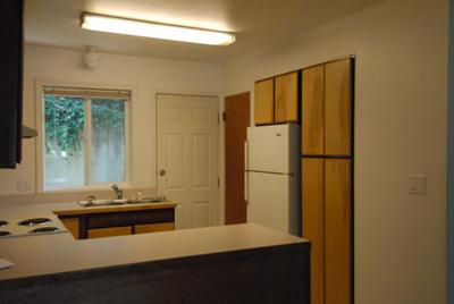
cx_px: 227
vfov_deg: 40.1
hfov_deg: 57.2
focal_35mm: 33
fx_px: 417
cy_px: 152
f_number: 5.6
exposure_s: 1/125
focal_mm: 22
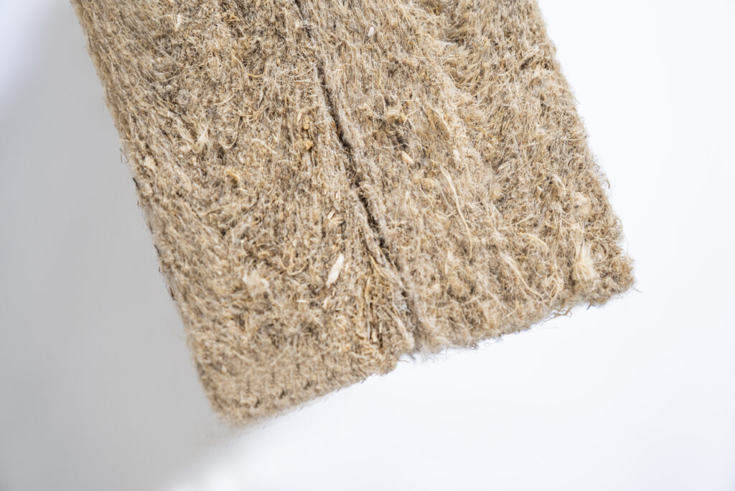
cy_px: 246
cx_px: 368
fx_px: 1062
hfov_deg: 38.2
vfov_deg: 26.0
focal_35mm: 52
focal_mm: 52
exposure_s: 1/160
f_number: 2.8
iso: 800
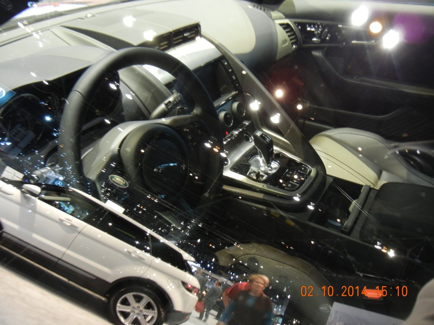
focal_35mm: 30
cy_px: 162
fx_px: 376
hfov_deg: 60.0
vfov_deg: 46.8
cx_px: 217
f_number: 3.5
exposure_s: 1/4.3
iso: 200
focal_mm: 5.4
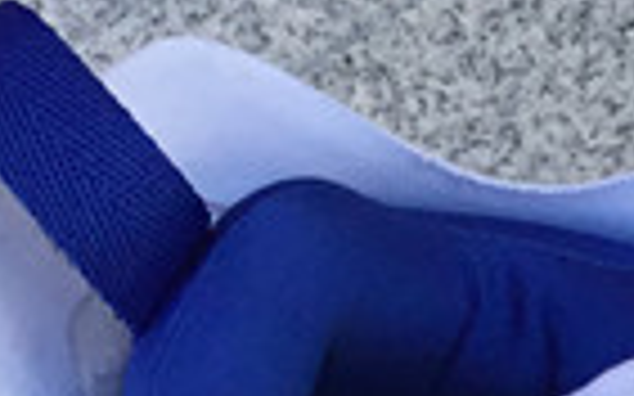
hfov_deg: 9.5
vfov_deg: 6.0
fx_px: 3627
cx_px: 1151
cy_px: 884
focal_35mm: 210
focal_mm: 3.3
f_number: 2.4
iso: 25
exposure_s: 1/261
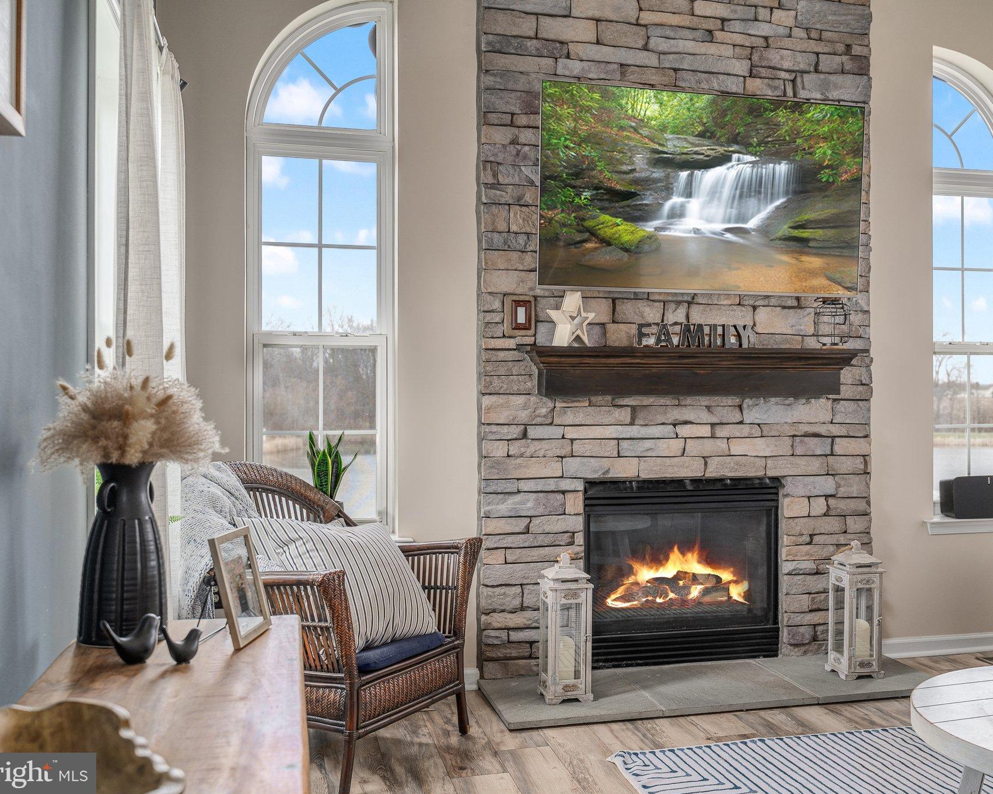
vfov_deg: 42.2
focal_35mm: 35
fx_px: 1029
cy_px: 397
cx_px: 564
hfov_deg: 51.4
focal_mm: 31
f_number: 4.5
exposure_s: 1/125
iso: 320
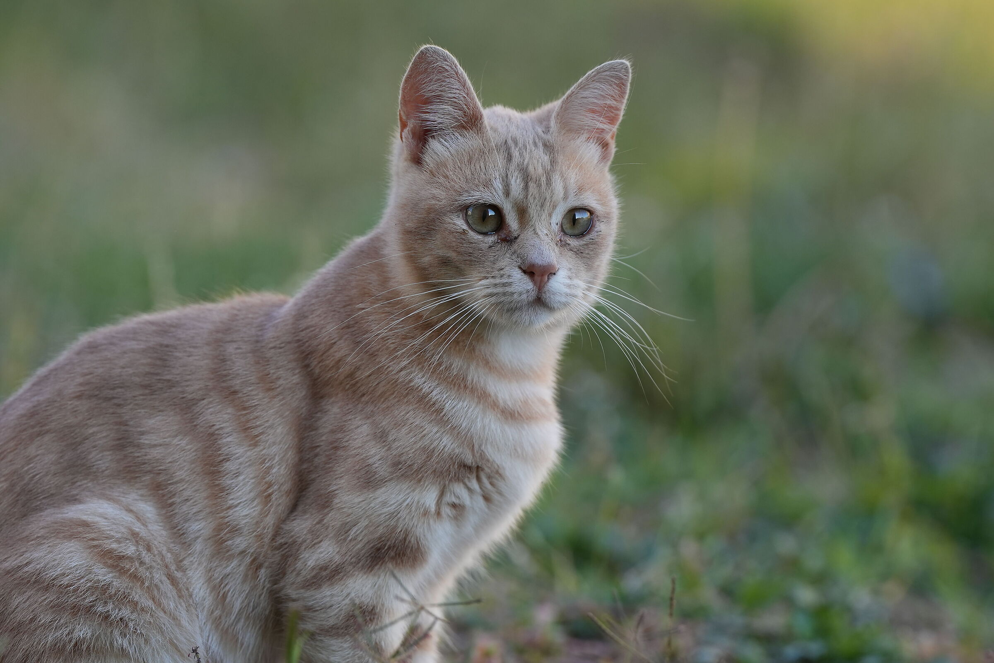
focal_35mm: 300
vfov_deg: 4.6
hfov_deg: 6.9
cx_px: 497
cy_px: 332
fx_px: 8283
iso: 500
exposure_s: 1/400
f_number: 4
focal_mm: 200
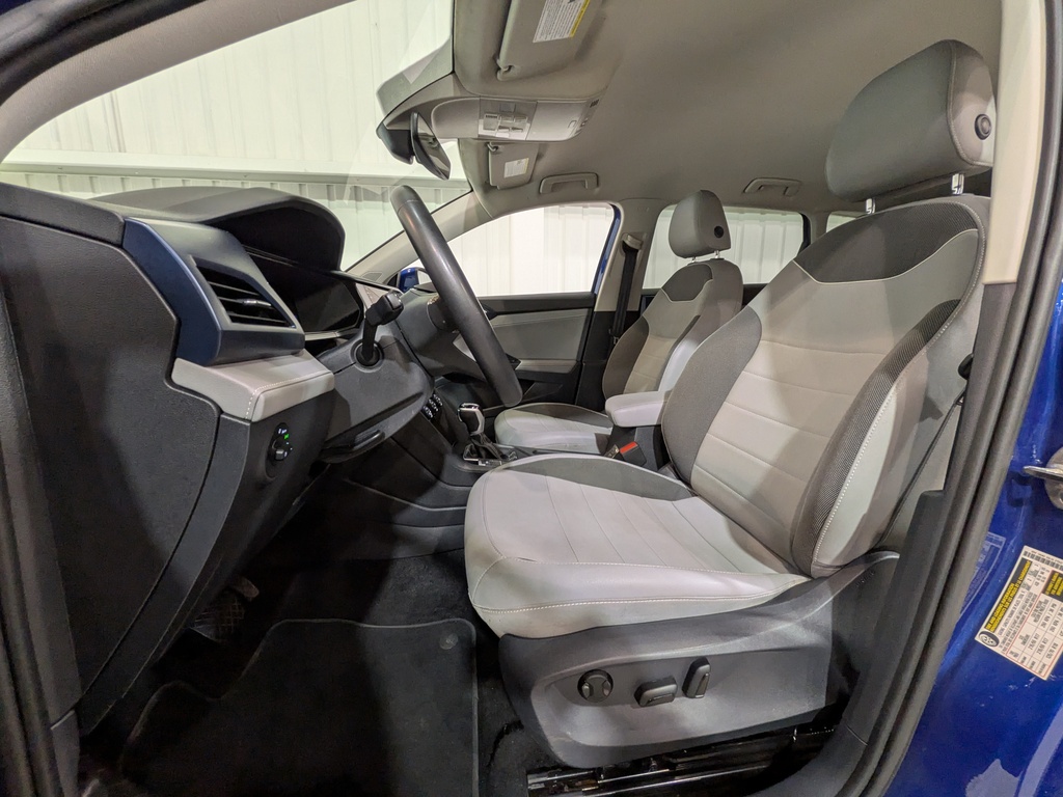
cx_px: 532
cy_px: 398
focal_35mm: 14
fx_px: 430
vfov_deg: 85.7
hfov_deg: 102.1
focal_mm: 1.83
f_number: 2.2
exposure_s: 1/33.3
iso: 183
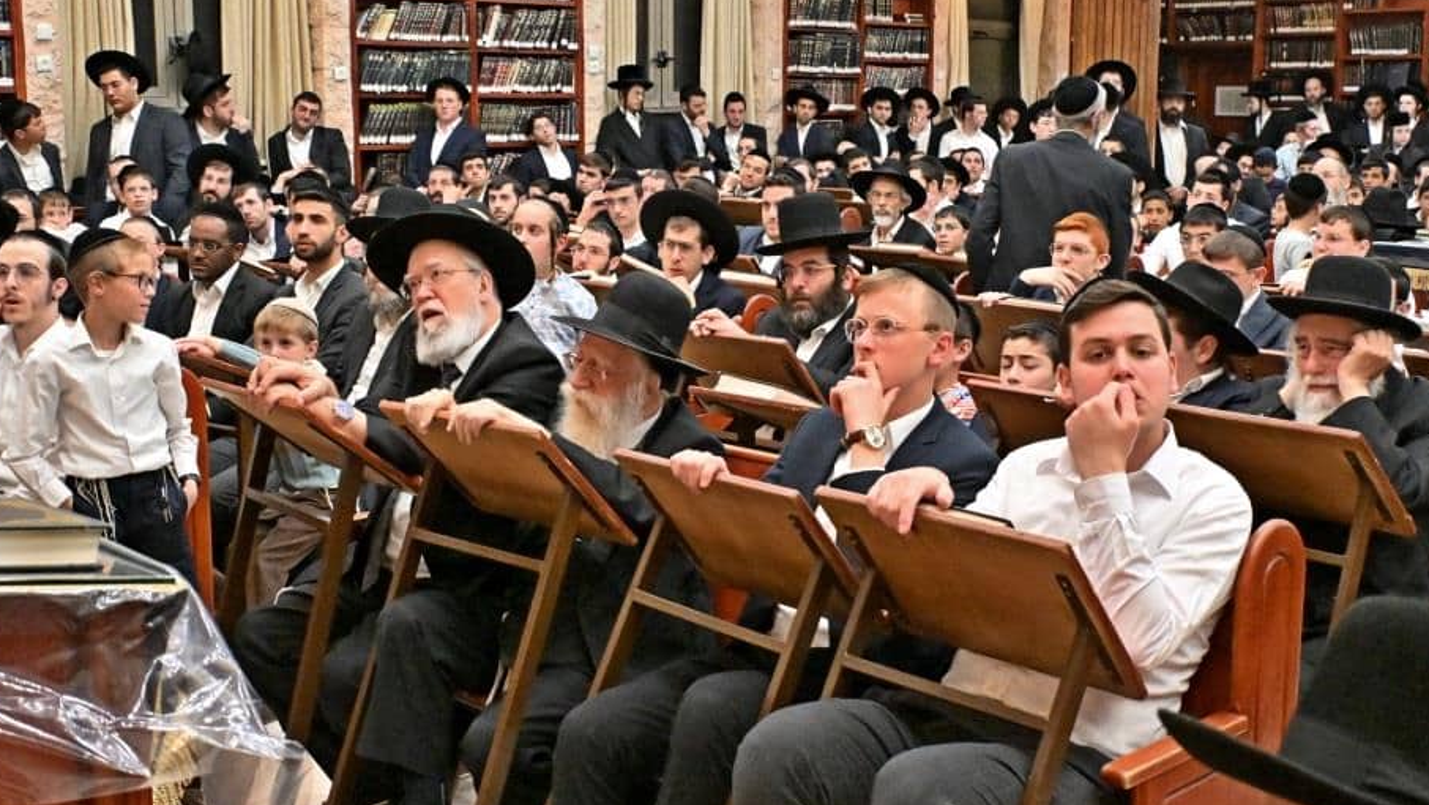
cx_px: 733
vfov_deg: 26.5
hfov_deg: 45.5
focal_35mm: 45
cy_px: 353
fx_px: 1705
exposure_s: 1/400
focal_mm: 25.5
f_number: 5.3
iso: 3200
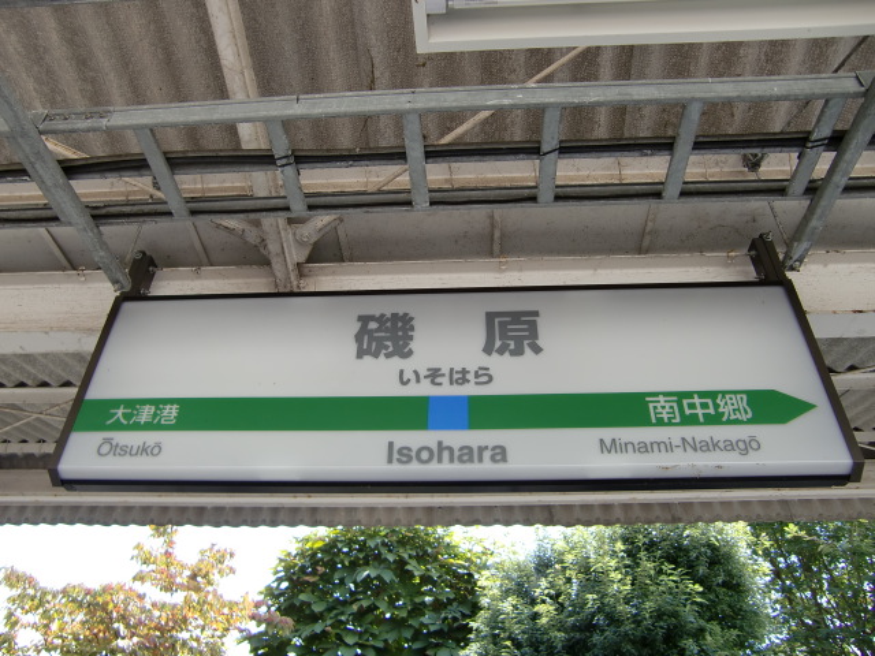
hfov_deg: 63.4
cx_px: 438
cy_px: 328
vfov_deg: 49.7
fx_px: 708
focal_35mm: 28
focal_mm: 4.9
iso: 64
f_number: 2.6
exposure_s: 1/200
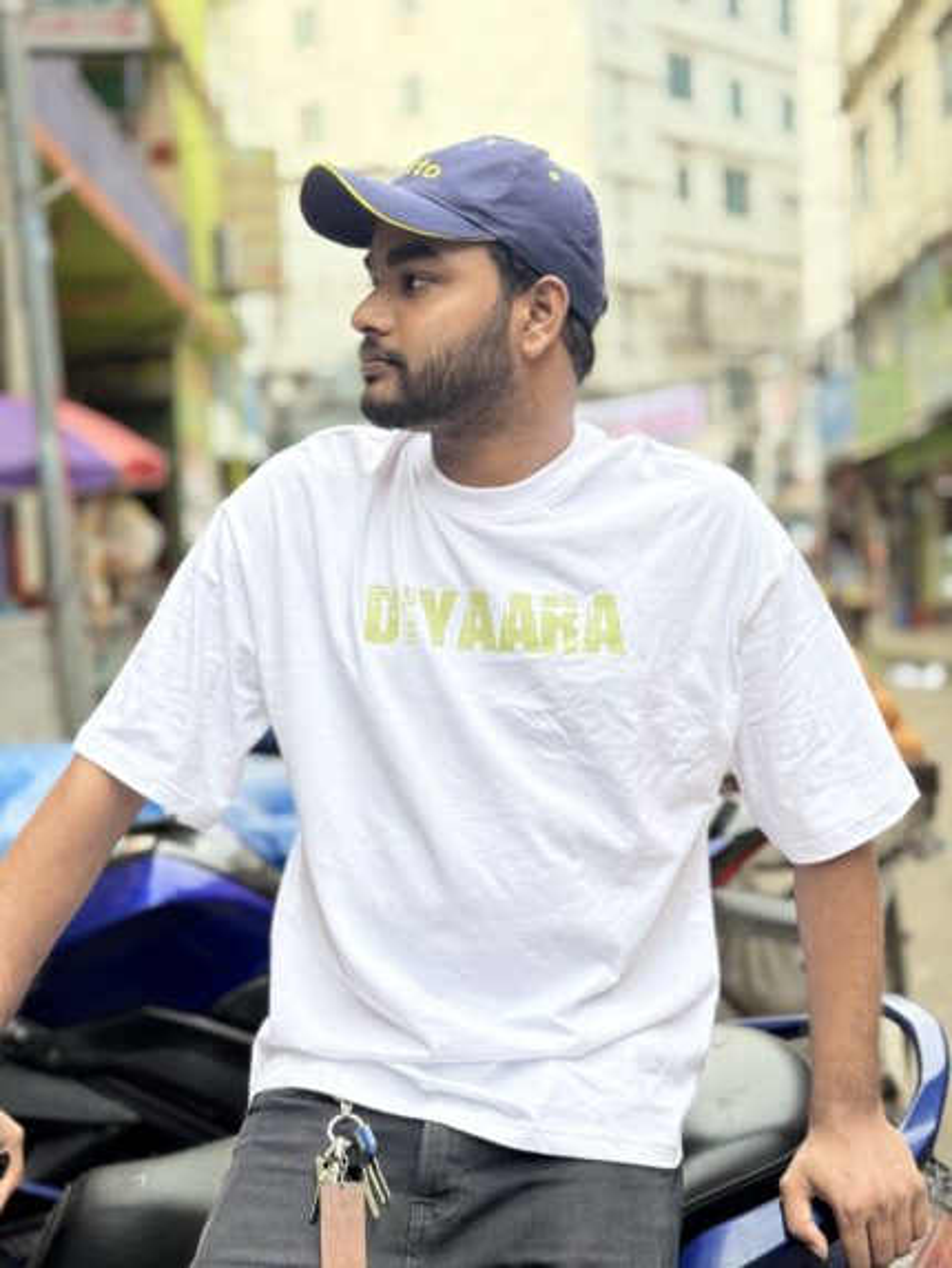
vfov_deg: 39.6
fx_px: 1759
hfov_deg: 30.3
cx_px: 476
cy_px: 634
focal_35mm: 48
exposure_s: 1/170
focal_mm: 6.76
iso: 100
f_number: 1.78
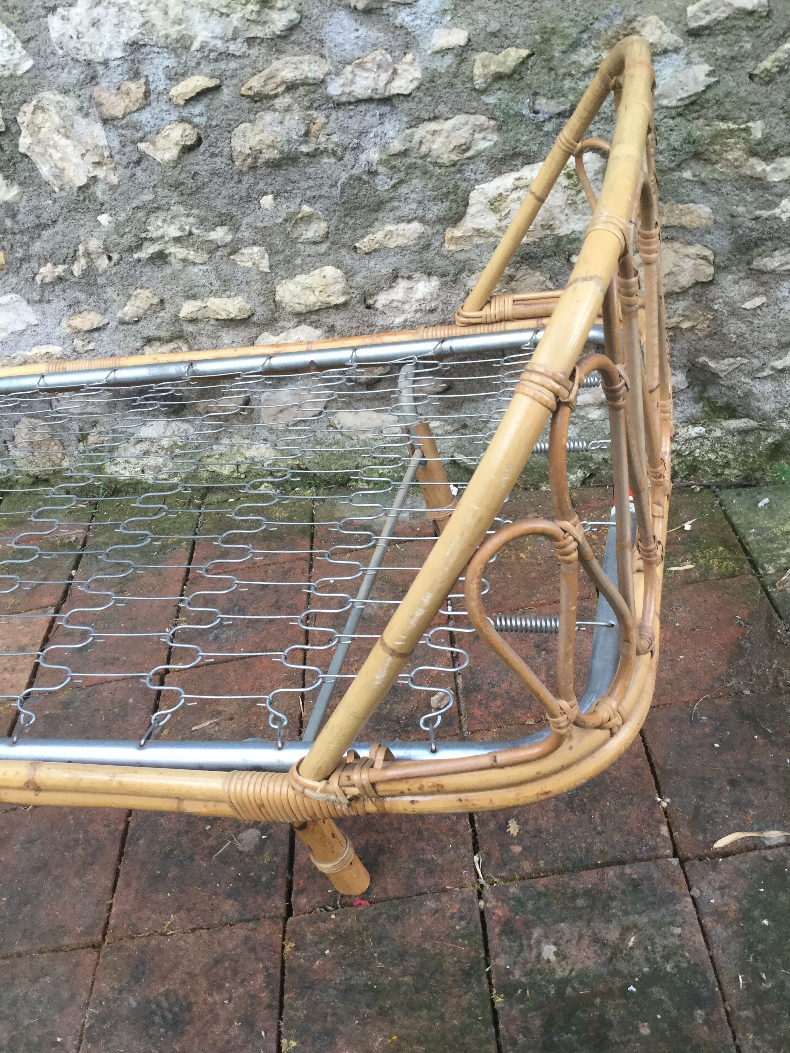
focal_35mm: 31
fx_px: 943
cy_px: 526
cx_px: 395
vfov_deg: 58.4
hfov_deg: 45.4
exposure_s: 1/33
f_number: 2.4
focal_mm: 3.3
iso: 32
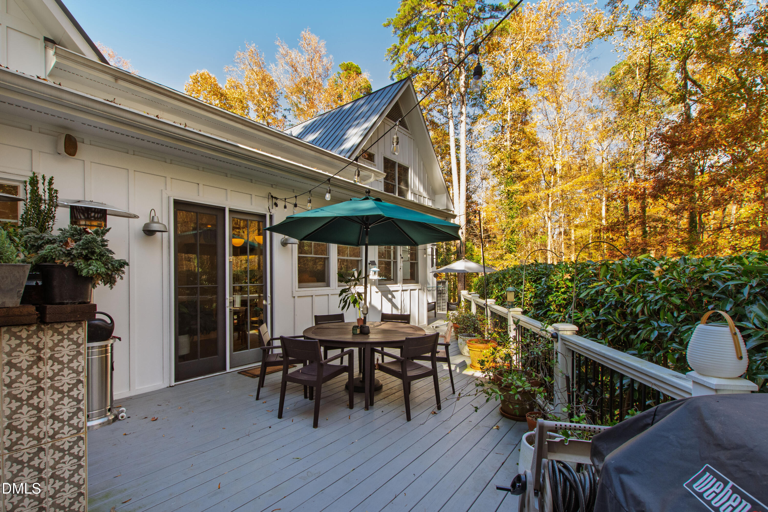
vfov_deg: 77.3
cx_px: 384
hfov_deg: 100.4
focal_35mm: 15
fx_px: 320
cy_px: 256
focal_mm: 10
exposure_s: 1/30
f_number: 8
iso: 200
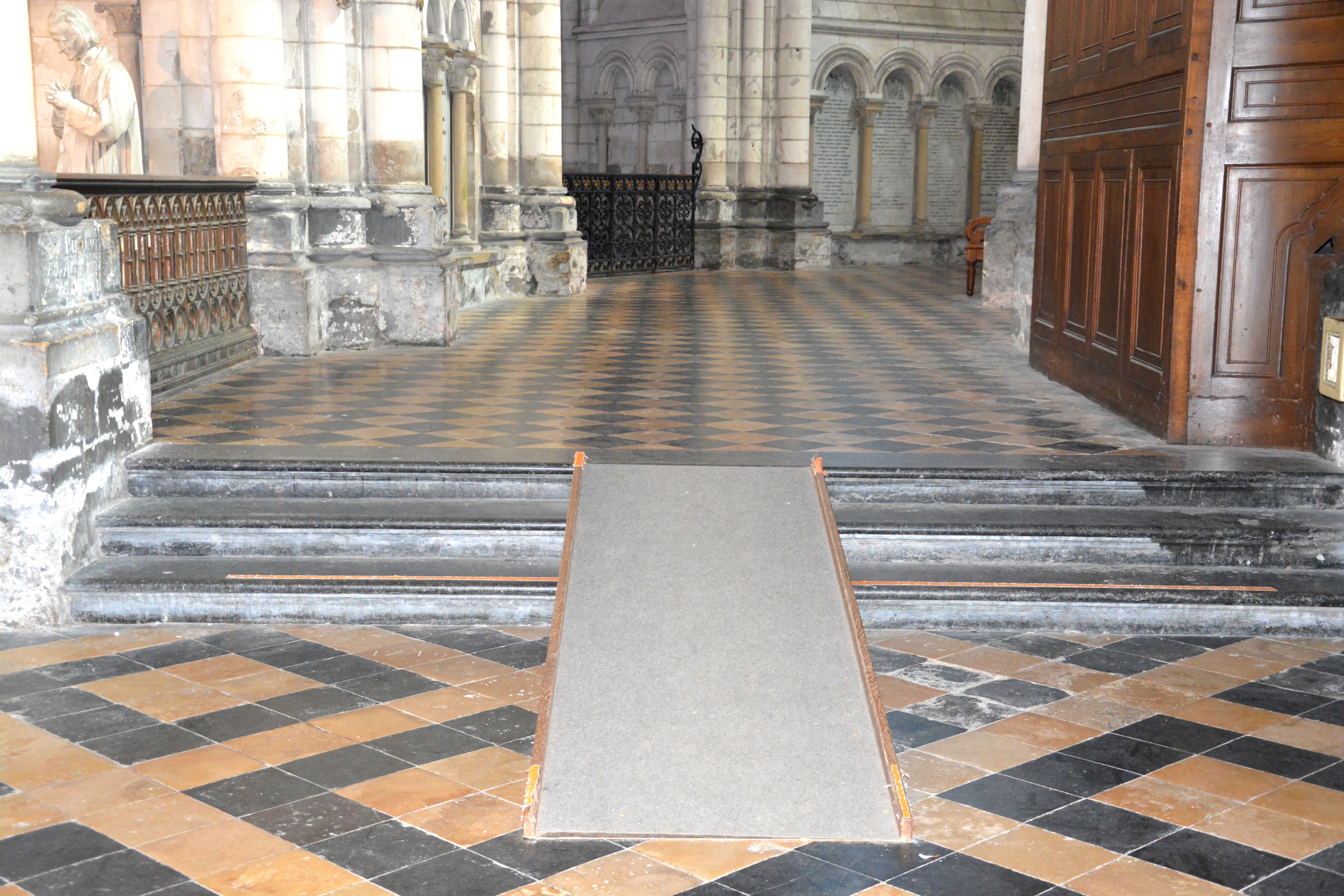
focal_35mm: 48
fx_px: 1792
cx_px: 672
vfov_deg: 28.1
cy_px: 448
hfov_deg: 41.1
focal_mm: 32
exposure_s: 1/60
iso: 2800
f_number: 4.2
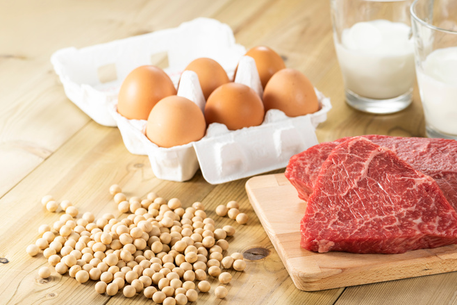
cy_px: 129
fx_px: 1701
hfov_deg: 15.3
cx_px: 288
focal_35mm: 134
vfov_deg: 10.2
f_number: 8
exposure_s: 1/250
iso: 50
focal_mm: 105
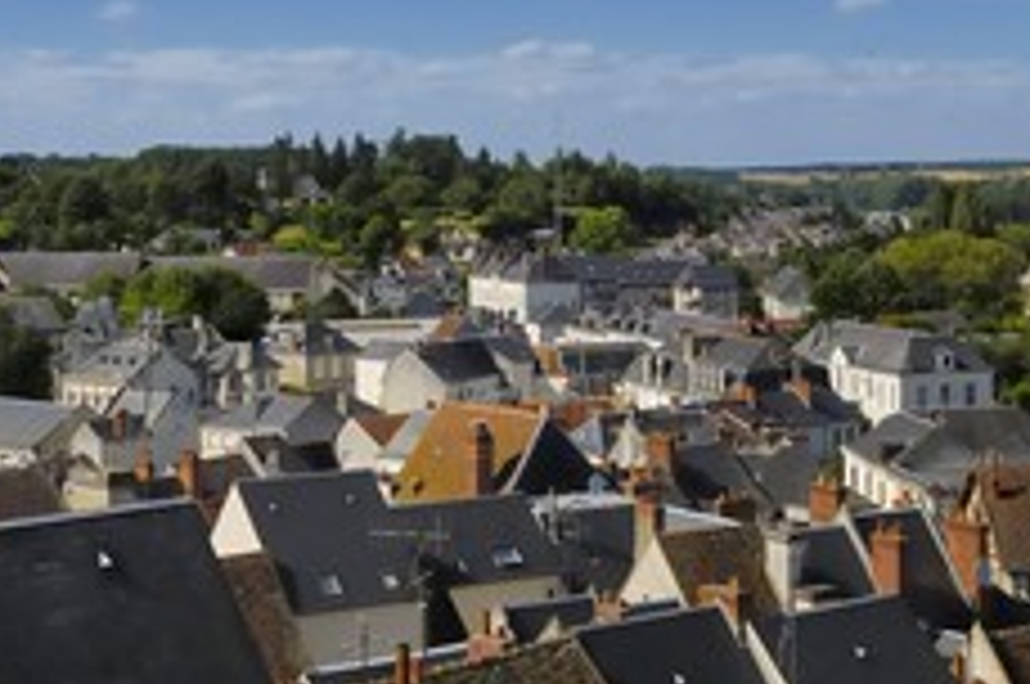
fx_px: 1969
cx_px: 747
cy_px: 248
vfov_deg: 19.7
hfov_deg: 29.0
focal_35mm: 69
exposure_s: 1/160
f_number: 11
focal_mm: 25
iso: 100
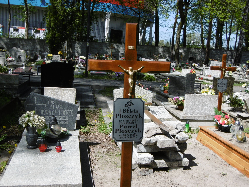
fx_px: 309
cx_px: 124
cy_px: 94
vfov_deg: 33.6
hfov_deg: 43.9
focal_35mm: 43
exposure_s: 1/640
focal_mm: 7.7
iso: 100
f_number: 3.8
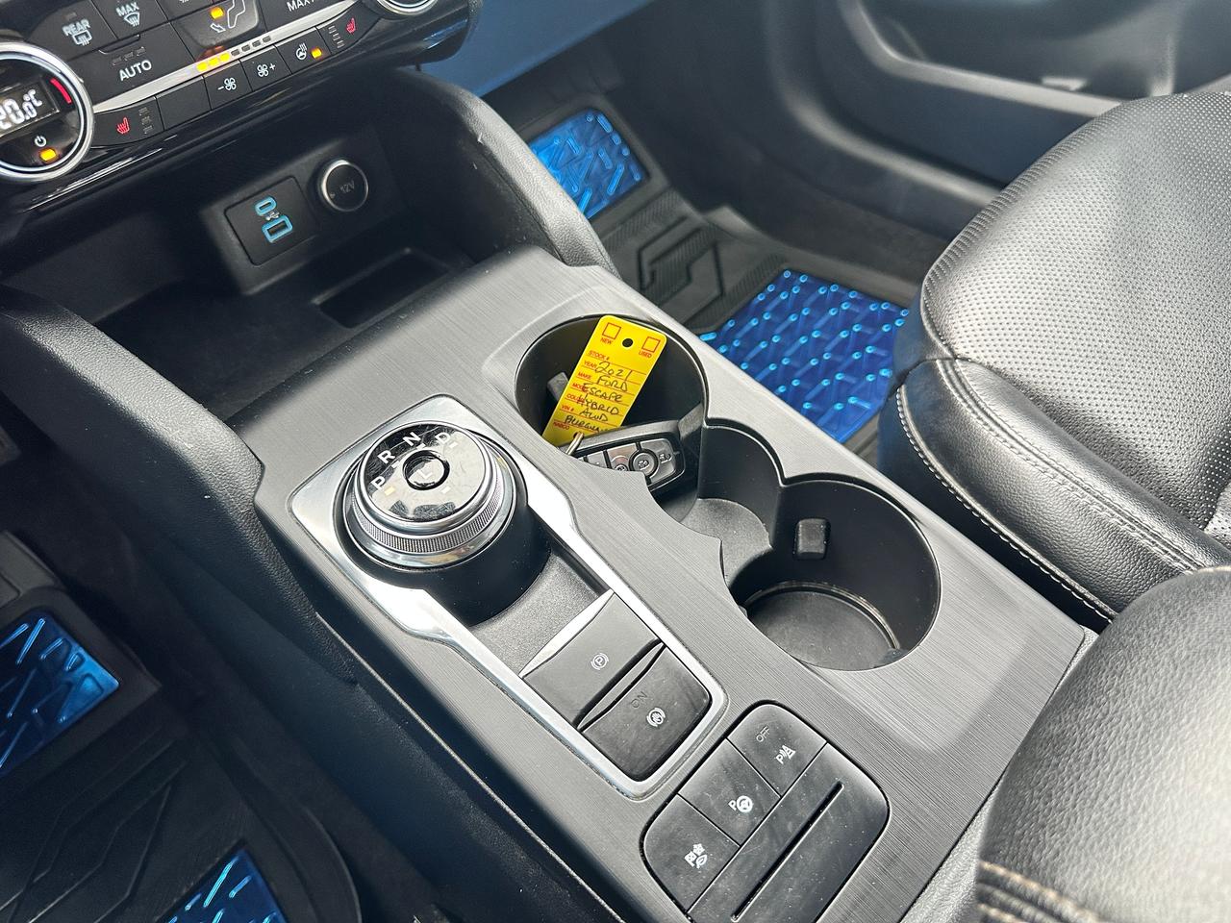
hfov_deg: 71.6
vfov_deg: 56.8
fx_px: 853
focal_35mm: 24
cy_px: 462
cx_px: 616
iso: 250
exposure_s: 1/117
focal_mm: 6.86
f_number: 1.78
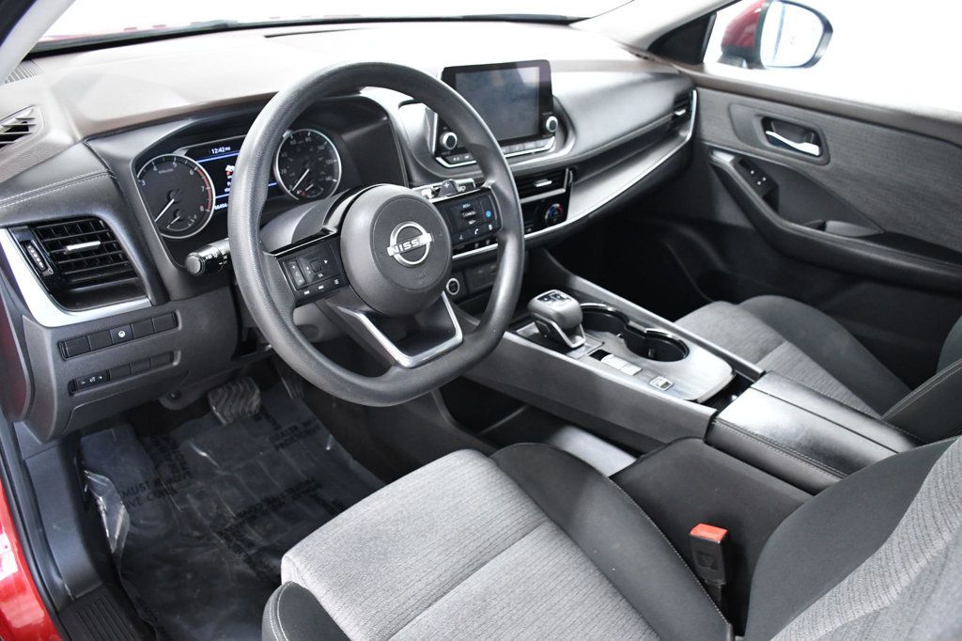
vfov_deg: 47.9
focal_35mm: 27
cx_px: 481
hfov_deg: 67.4
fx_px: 721
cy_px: 320
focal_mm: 18
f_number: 4.5
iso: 2500
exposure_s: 1/80
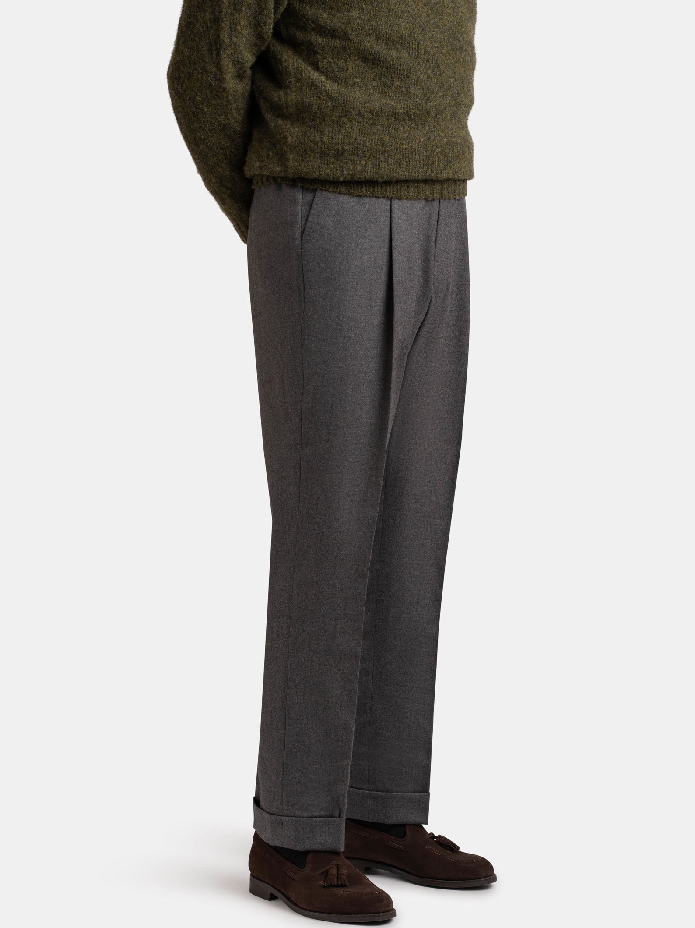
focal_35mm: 85
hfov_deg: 17.4
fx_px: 2276
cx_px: 348
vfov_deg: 23.0
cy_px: 495
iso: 100
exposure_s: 1/125
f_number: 8
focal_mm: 78
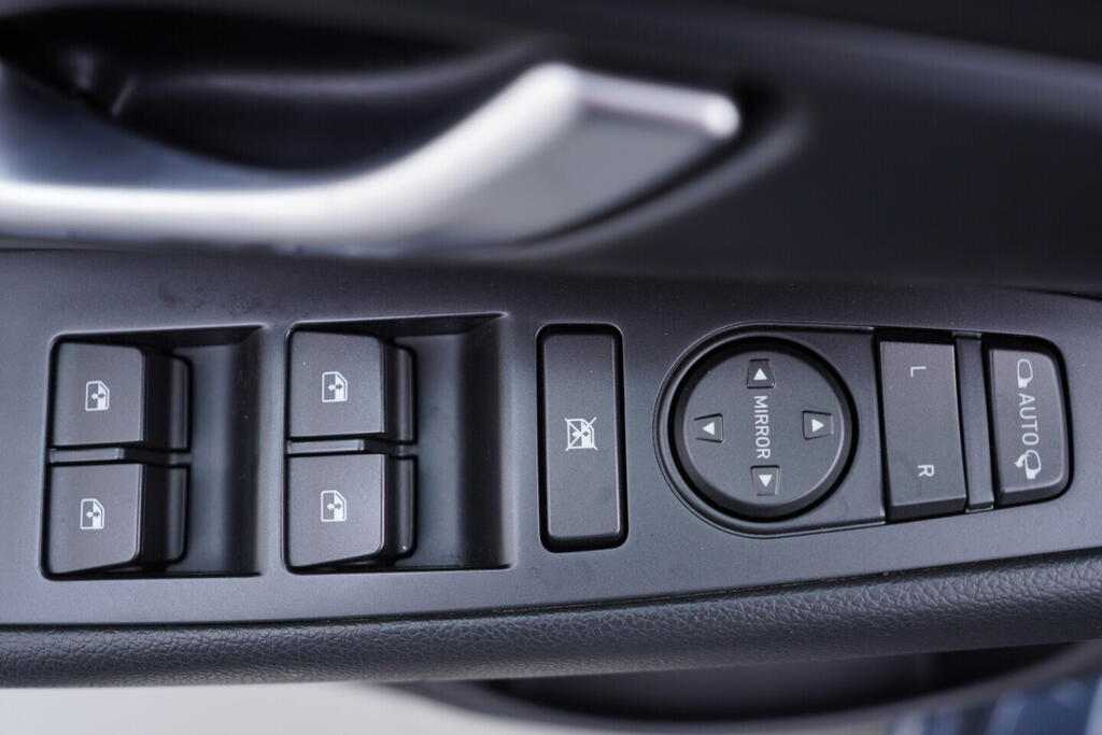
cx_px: 551
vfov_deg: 36.9
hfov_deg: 53.1
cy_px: 368
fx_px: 1102
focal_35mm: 36
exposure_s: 1/40
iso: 160
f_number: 2.8
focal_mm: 24
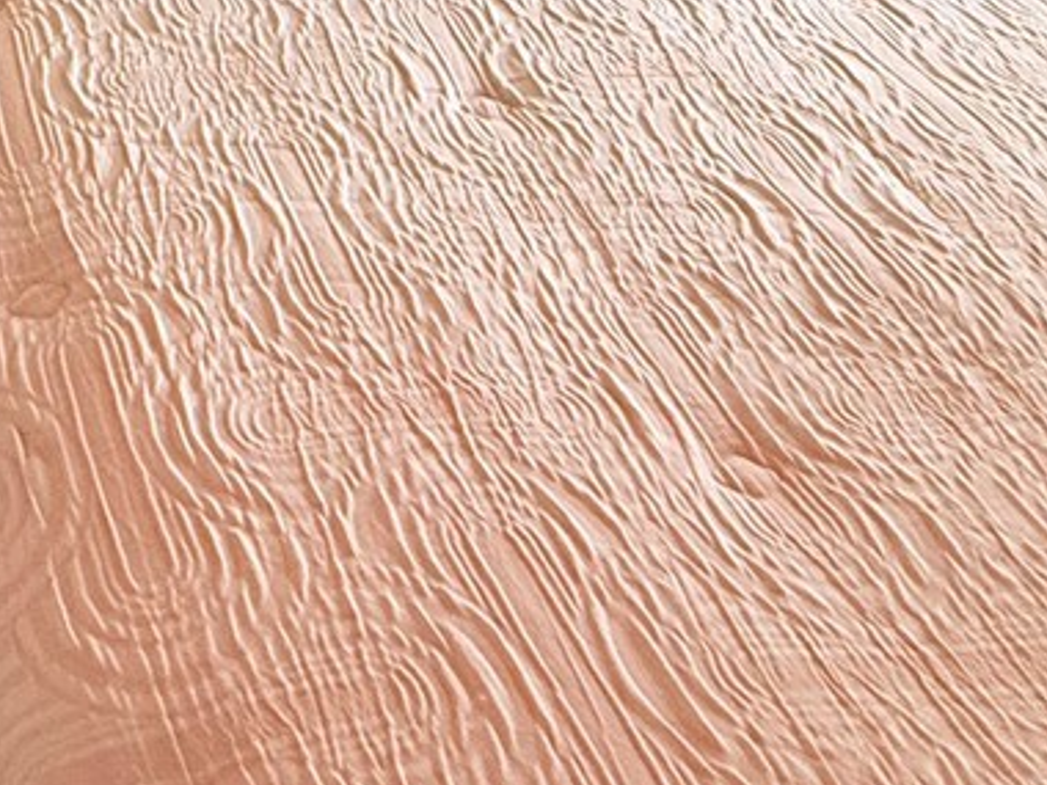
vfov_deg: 20.7
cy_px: -427
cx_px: -176
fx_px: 1785
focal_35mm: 59
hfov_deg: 28.8
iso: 400
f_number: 2.2
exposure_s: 1/60
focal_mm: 2.22
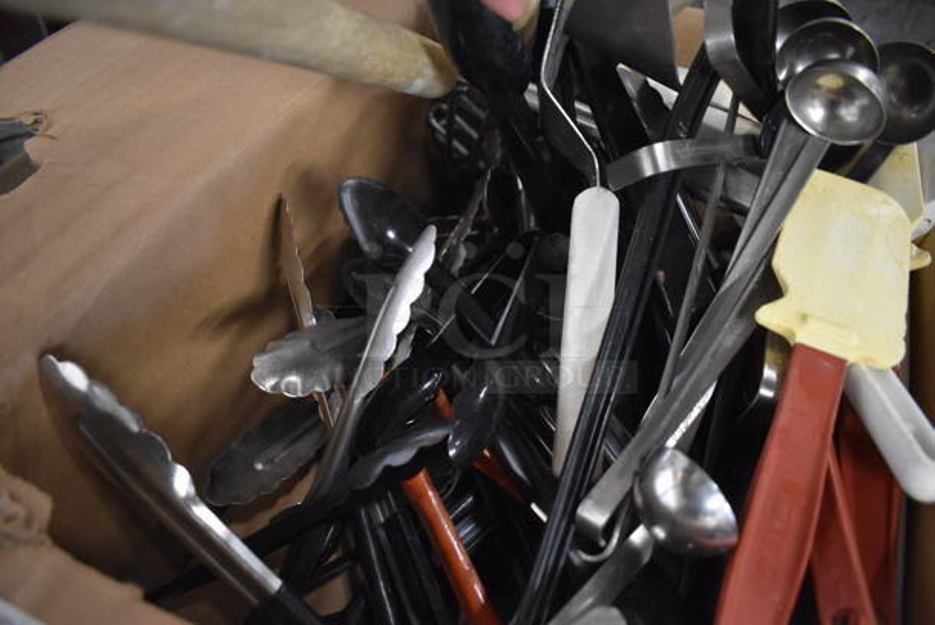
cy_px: 312
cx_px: 468
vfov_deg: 48.0
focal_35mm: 27
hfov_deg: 67.3
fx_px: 702
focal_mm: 18
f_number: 3.5
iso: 2200
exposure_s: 1/30
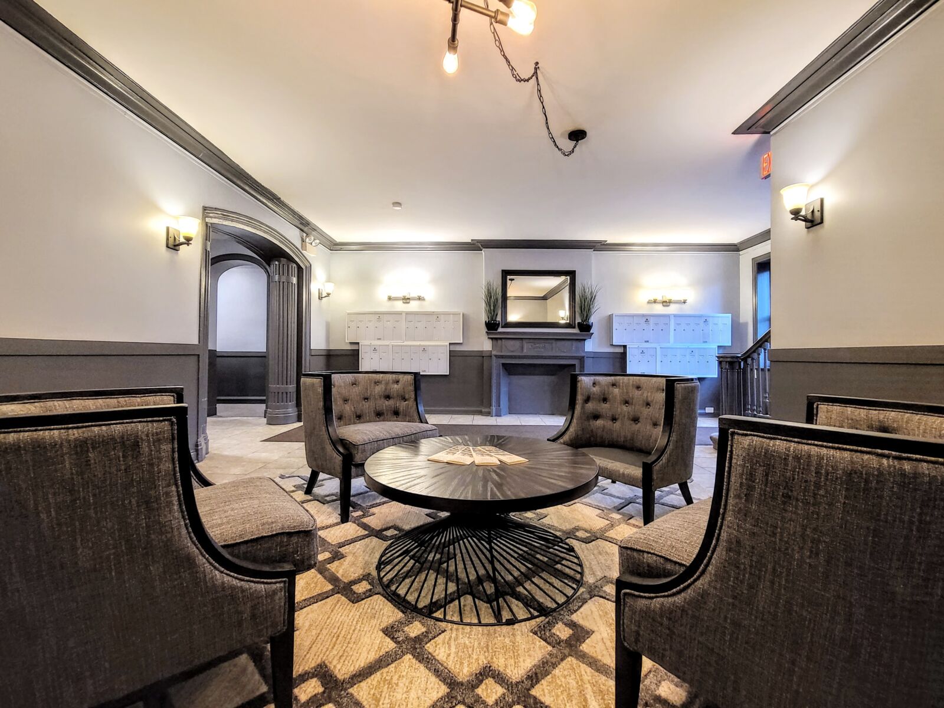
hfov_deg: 106.2
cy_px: 354
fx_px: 355
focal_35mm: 13
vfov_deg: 89.9
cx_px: 472
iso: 320
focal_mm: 2.2
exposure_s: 1/39
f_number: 2.2
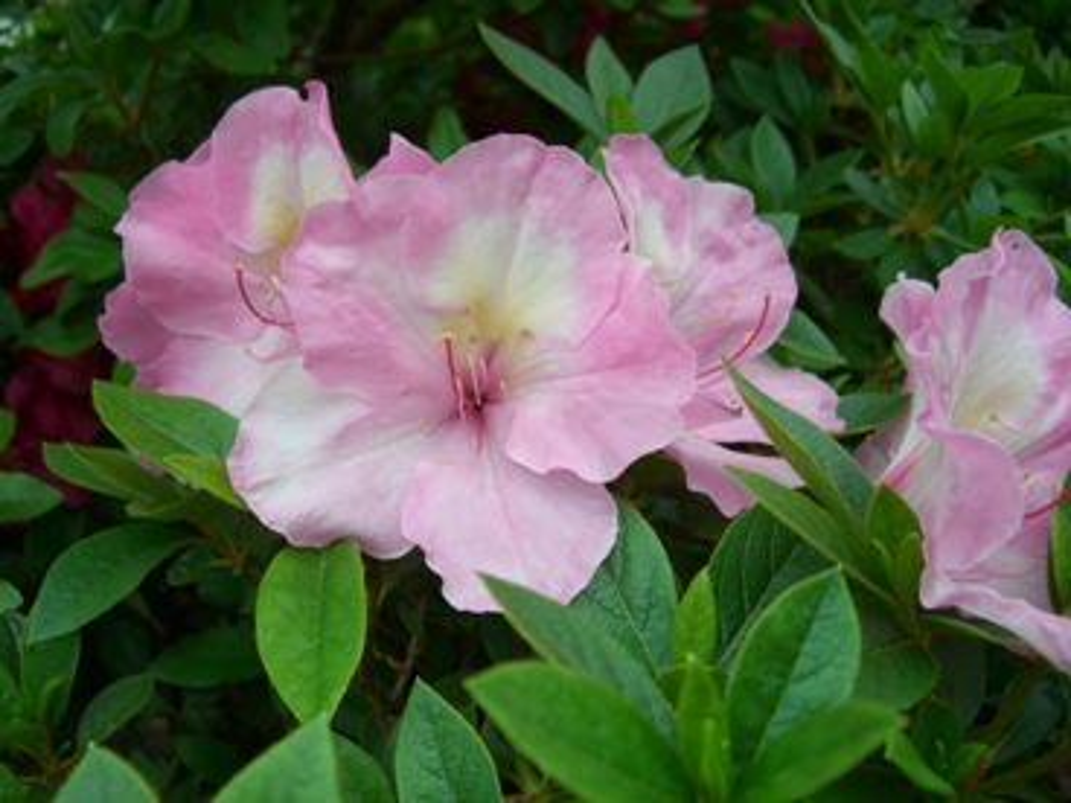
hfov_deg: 49.0
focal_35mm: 38
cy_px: 402
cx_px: 536
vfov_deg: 37.7
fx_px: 1176
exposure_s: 1/160
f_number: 2.8
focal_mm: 7.9
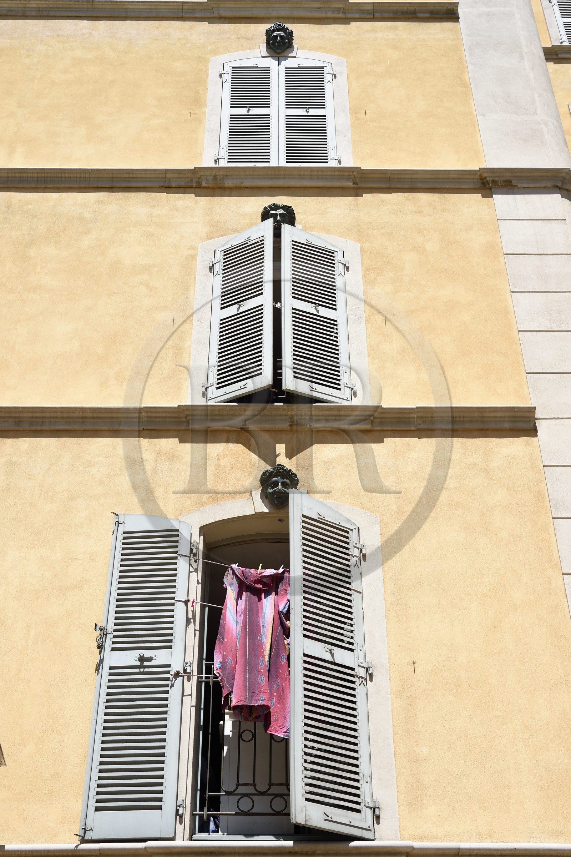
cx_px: 286
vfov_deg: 42.7
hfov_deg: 29.2
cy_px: 428
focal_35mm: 46
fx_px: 1095
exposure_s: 1/250
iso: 200
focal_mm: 46
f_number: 14
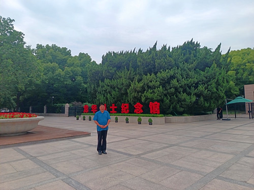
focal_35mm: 24
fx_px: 176
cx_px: 127
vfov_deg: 56.8
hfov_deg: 71.6
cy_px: 95
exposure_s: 1/466
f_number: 1.75
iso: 100
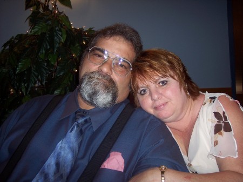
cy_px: 91
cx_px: 122
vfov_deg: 36.8
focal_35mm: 39
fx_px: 274
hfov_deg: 47.9
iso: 100
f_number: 2.8
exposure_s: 1/60
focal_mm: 8
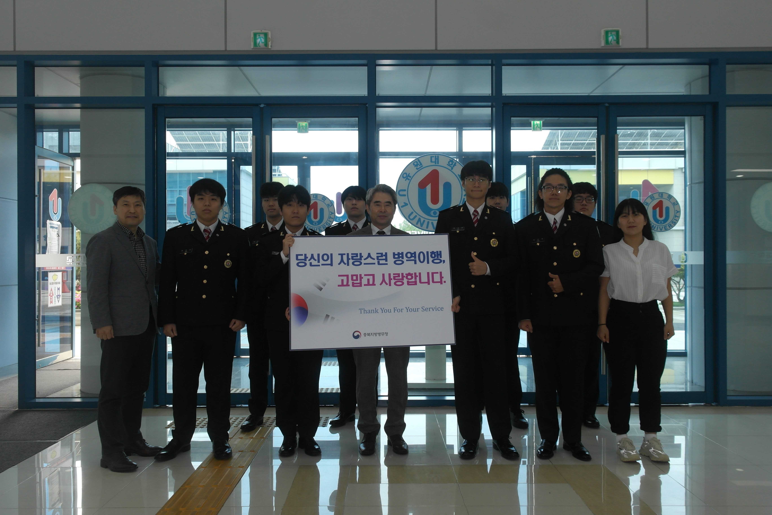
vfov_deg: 47.9
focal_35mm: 27
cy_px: 258
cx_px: 386
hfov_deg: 67.4
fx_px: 579
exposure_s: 1/80
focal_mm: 18
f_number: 7.1
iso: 200
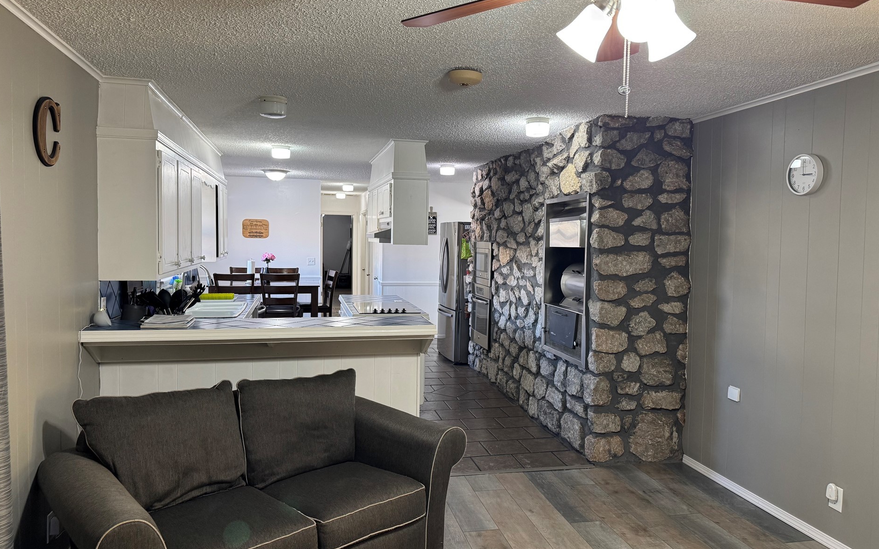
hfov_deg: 70.4
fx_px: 623
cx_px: 444
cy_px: 266
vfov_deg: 47.6
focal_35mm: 26
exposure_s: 1/60
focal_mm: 6.76
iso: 250
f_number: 1.78
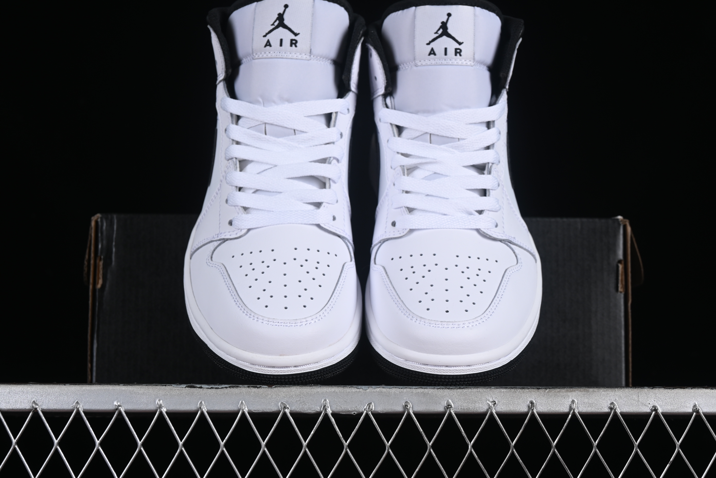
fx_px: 1492
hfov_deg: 27.0
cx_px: 358
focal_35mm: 75
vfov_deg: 18.2
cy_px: 239
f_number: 8
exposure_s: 1/100
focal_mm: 50
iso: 160
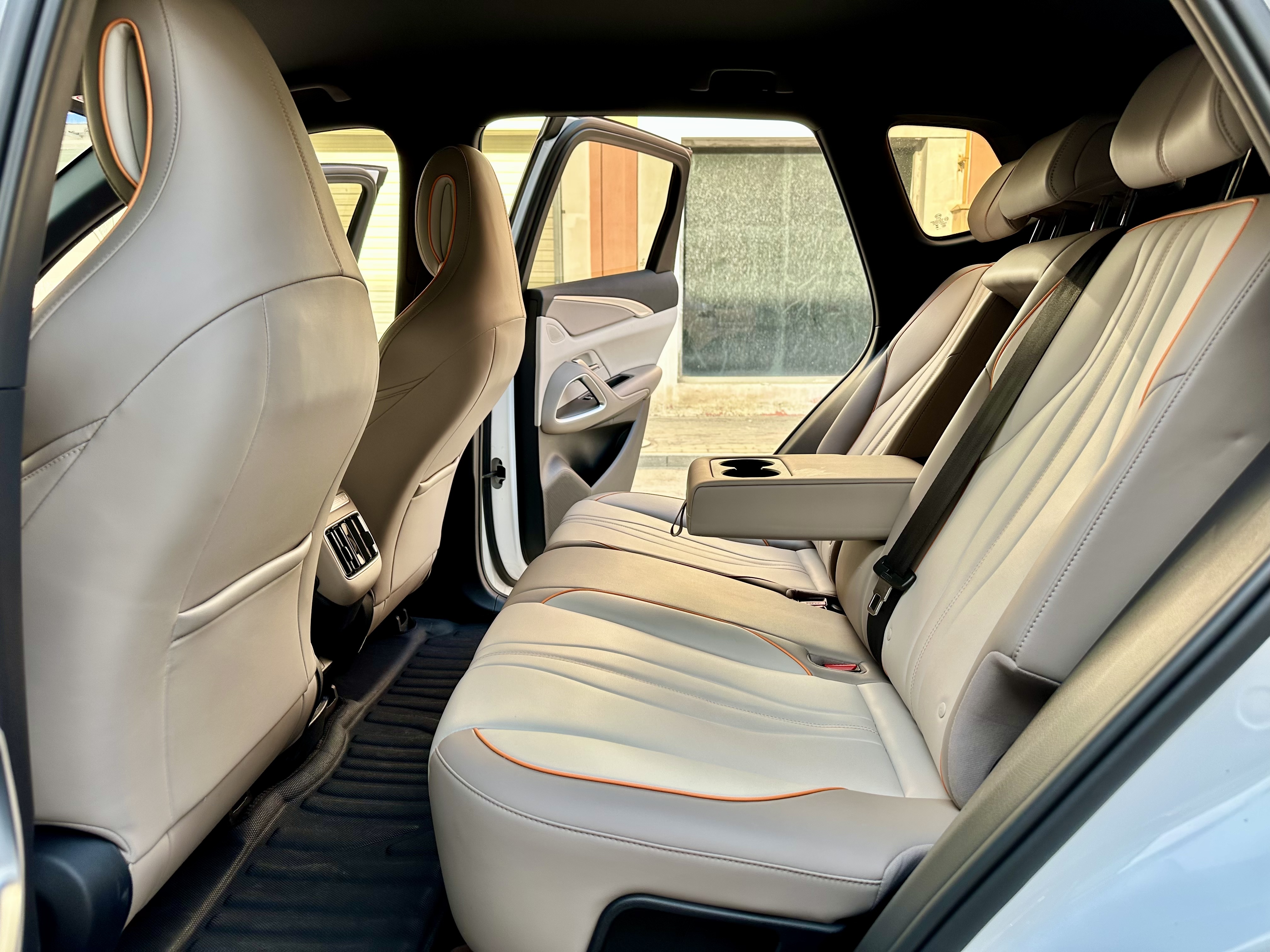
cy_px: 476
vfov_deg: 56.8
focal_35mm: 24
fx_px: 881
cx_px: 635
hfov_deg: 71.6
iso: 80
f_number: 1.78
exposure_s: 1/339
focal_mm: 6.86
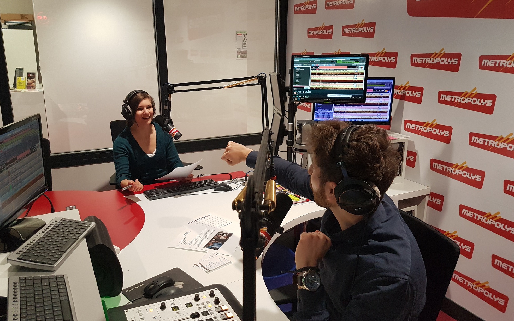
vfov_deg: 44.5
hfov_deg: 66.5
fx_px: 392
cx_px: 254
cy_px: 154
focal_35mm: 28
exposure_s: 1/100
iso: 250
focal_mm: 4.2
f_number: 1.7
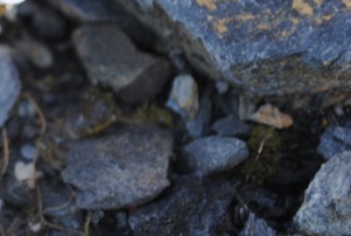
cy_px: 60
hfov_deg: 8.5
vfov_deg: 5.8
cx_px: -103
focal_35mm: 237
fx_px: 2320
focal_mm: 55
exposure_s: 1/80
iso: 200
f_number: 5.6
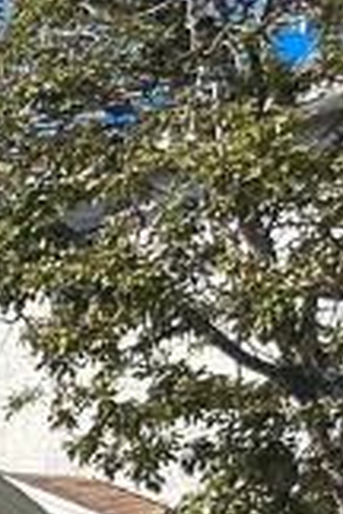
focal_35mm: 158
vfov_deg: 12.5
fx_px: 2258
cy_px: 733
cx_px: -1181
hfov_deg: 6.4
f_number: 1.78
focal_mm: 6.86
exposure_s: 1/4348
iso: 80
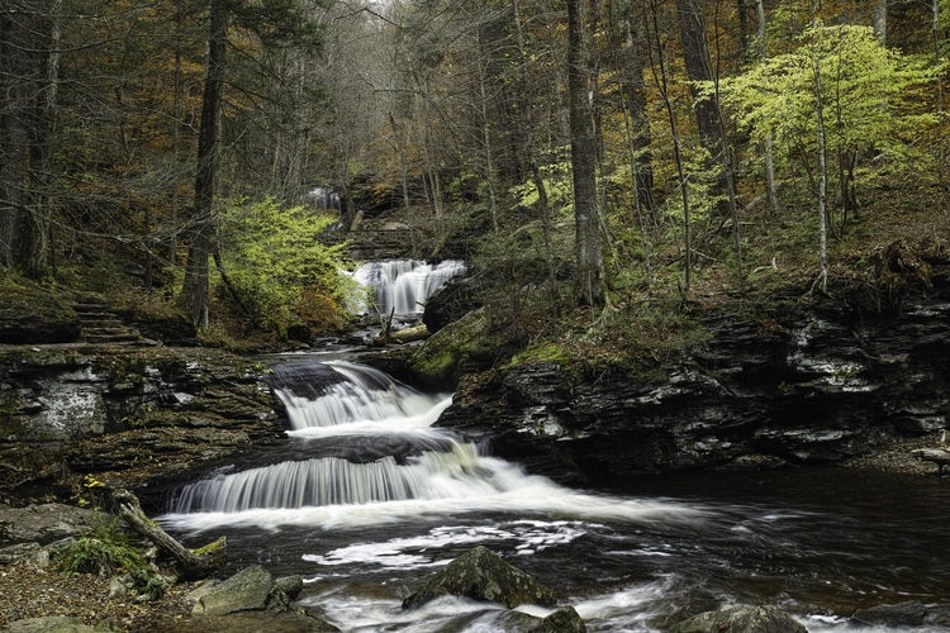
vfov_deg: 29.9
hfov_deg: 43.6
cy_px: 316
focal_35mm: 45
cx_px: 475
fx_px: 1187
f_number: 13
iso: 100
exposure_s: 1/2.5
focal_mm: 30
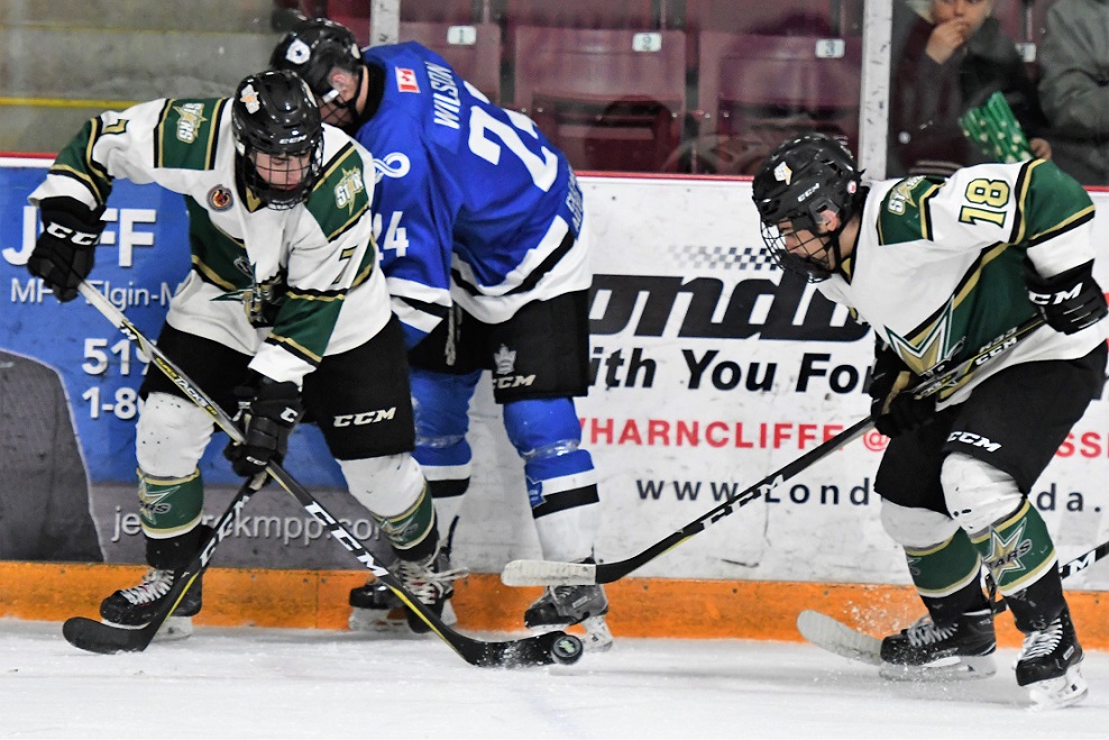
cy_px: 370
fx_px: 6701
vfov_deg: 6.3
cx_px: 554
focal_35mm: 218
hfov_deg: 9.5
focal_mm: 145
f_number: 2.8
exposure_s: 1/800
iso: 3200
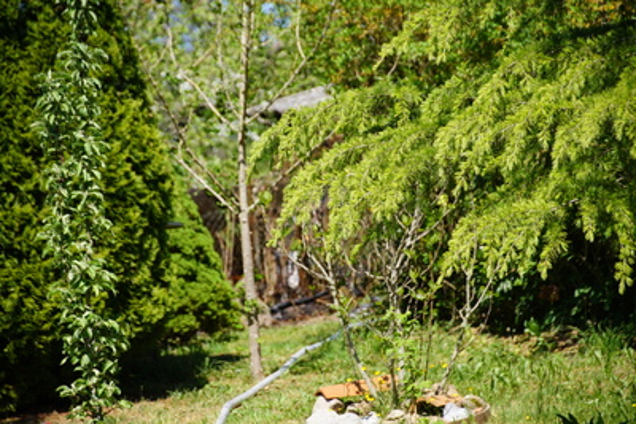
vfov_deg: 6.1
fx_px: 3976
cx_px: 318
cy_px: 212
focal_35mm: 225
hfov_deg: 9.1
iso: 100
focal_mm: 150
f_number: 6.3
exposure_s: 1/250
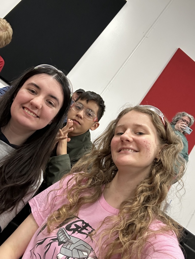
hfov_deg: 46.8
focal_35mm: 30
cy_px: 130
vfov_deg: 60.0
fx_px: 225
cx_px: 98
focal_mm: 2.69
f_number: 1.9
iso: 100
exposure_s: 1/60
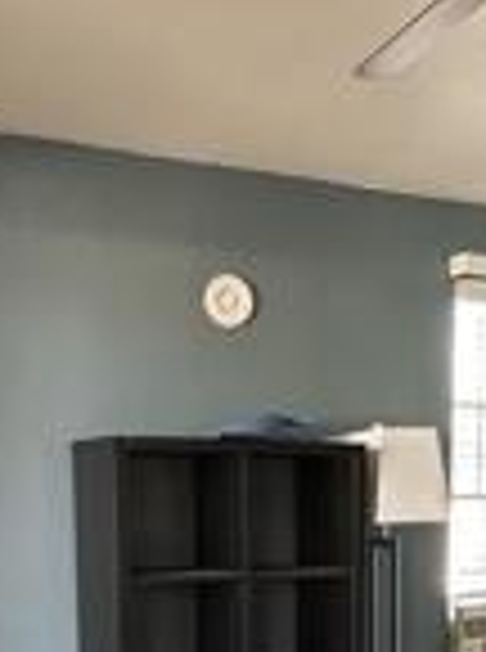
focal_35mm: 62
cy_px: 674
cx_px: 328
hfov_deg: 23.4
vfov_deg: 29.0
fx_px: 1166
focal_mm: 2.22
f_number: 2.2
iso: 200
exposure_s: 1/99
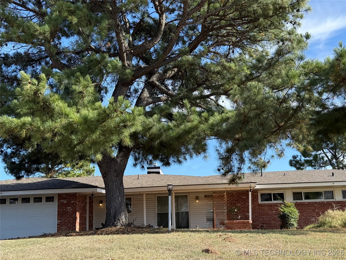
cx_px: 173
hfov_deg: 39.7
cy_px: 130
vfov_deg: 30.3
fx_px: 480
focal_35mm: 48
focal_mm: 6.76
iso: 100
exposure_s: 1/1931
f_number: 1.78
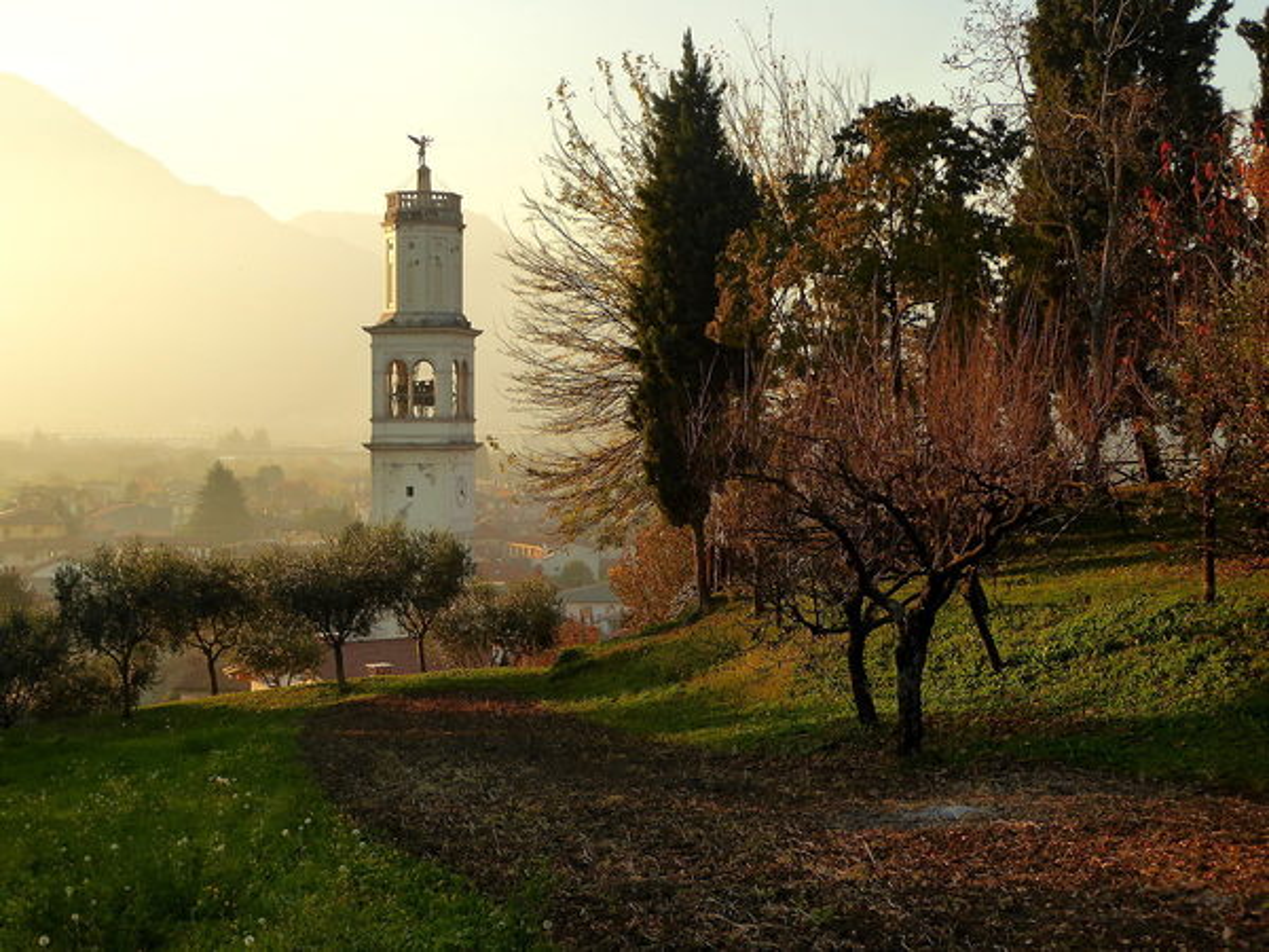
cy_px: 476
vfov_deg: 29.1
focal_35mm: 50
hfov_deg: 38.2
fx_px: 1833
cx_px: 634
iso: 160
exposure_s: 1/250
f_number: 4.1
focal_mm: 9
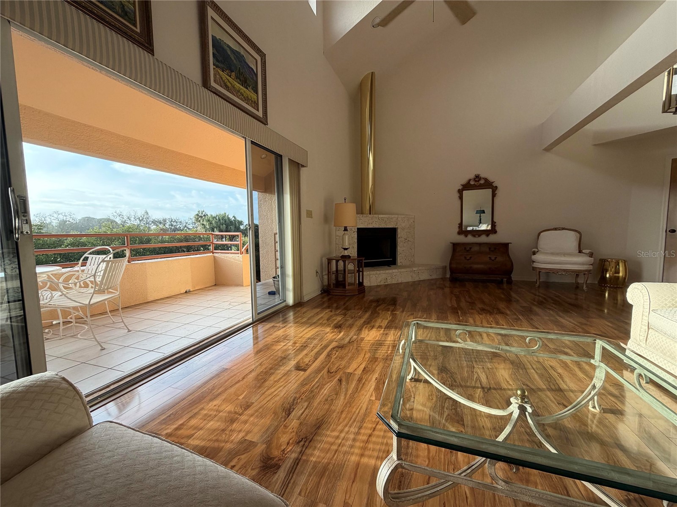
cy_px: 254
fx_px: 274
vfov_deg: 85.7
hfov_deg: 102.1
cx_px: 338
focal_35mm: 14
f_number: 2.2
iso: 64
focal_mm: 2.22
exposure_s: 1/220
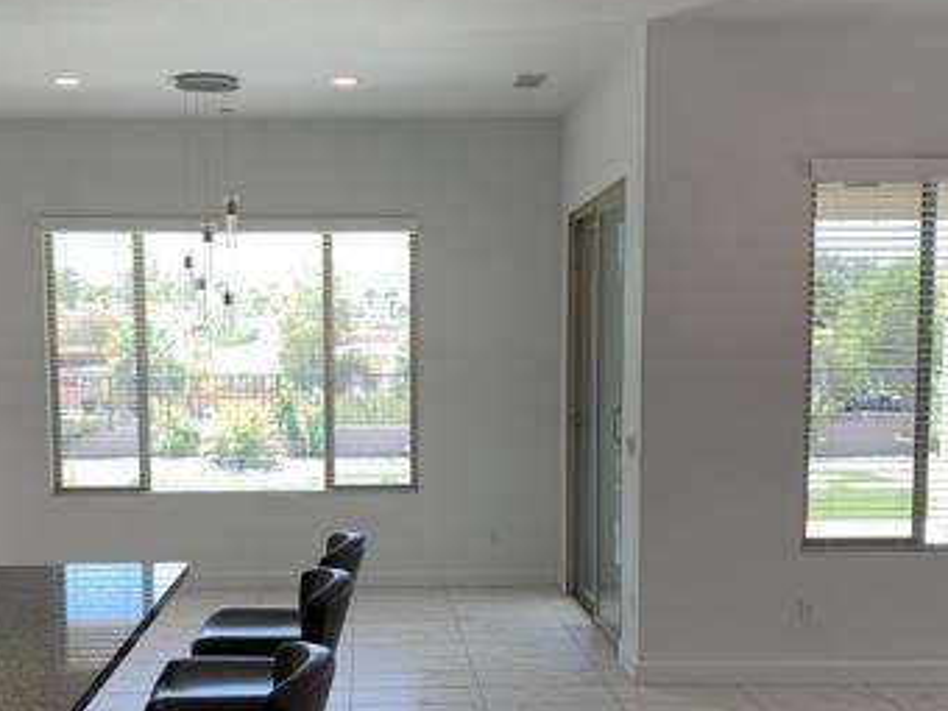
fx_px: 1342
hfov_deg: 38.7
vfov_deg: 29.4
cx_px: 379
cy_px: 494
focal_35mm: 49
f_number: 1.8
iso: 32
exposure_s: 1/120
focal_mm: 4.25
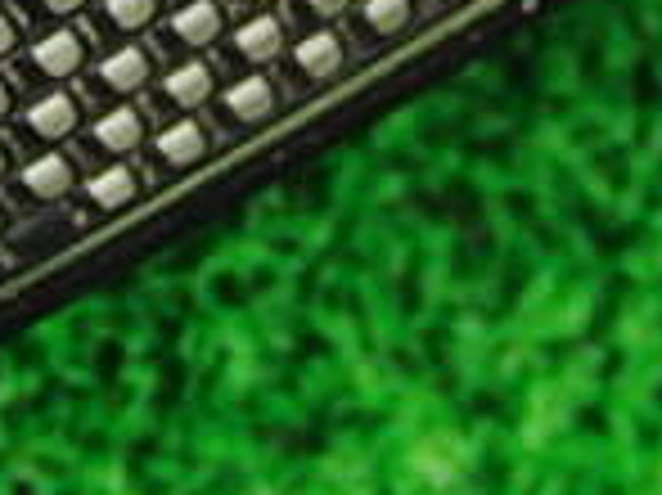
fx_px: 3076
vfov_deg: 8.9
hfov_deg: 12.3
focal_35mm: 161
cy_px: -320
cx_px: 378
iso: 400
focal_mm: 6.42
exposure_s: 1/25
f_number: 3.6
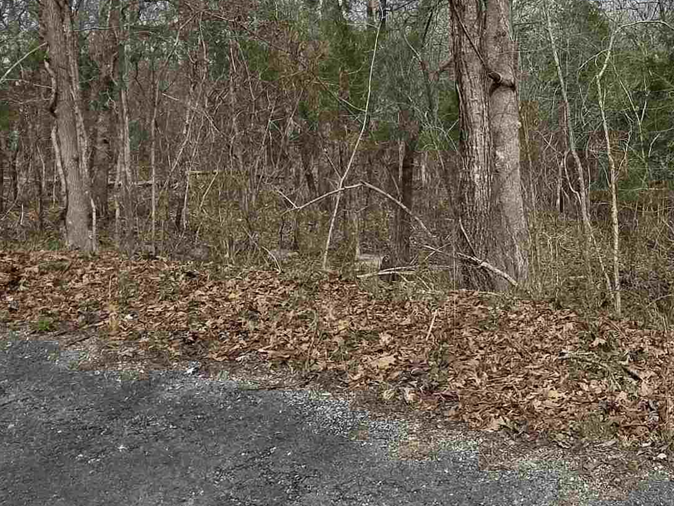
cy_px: 91
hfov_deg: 46.3
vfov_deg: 37.1
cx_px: 578
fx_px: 721
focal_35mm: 37
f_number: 1.9
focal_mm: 2.2
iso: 40
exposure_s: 1/1641
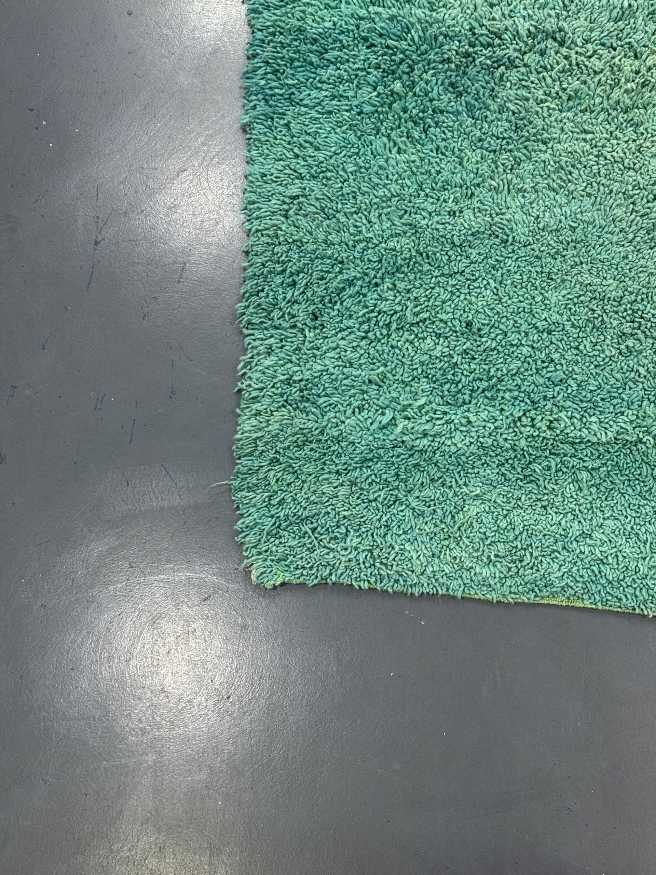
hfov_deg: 30.3
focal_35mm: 48
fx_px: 1213
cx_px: 328
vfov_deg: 39.7
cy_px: 438
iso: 200
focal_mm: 6.76
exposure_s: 1/50
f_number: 1.78
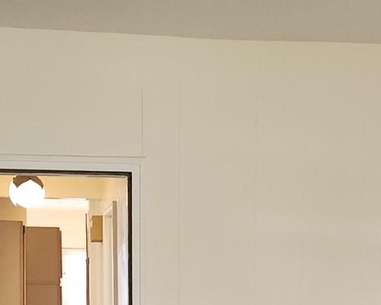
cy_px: 426
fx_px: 1117
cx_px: 236
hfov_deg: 19.3
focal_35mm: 99
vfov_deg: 14.7
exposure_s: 1/60
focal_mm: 5.4
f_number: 1.8
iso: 125
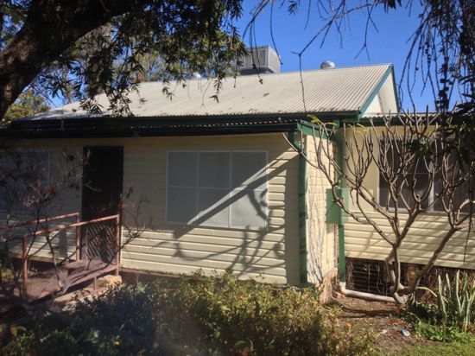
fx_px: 480
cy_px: 178
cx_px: 238
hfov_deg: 52.6
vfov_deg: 40.7
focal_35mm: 35
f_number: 2.4
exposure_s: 1/1453
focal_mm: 4.28
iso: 50
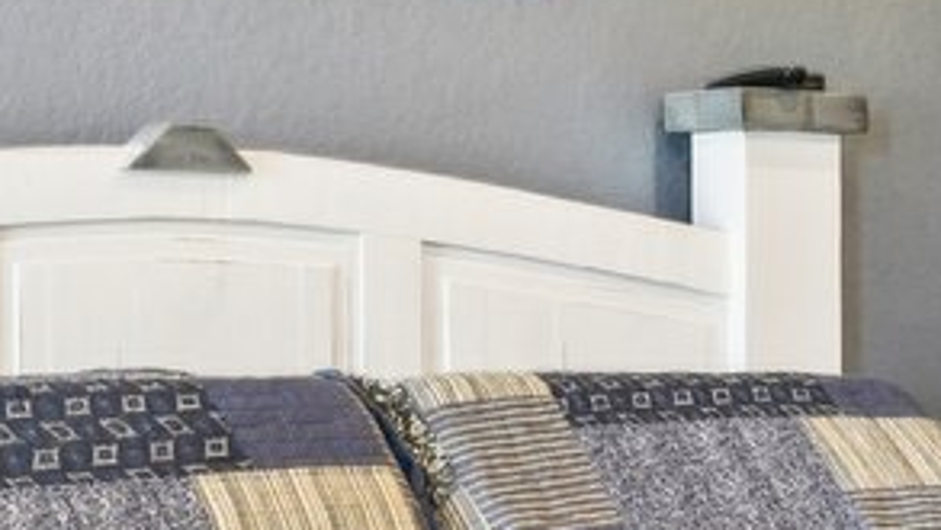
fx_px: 2920
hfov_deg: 15.9
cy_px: 246
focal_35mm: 117
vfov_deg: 10.4
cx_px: 1619
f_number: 8
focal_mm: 16
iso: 400
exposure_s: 1/8
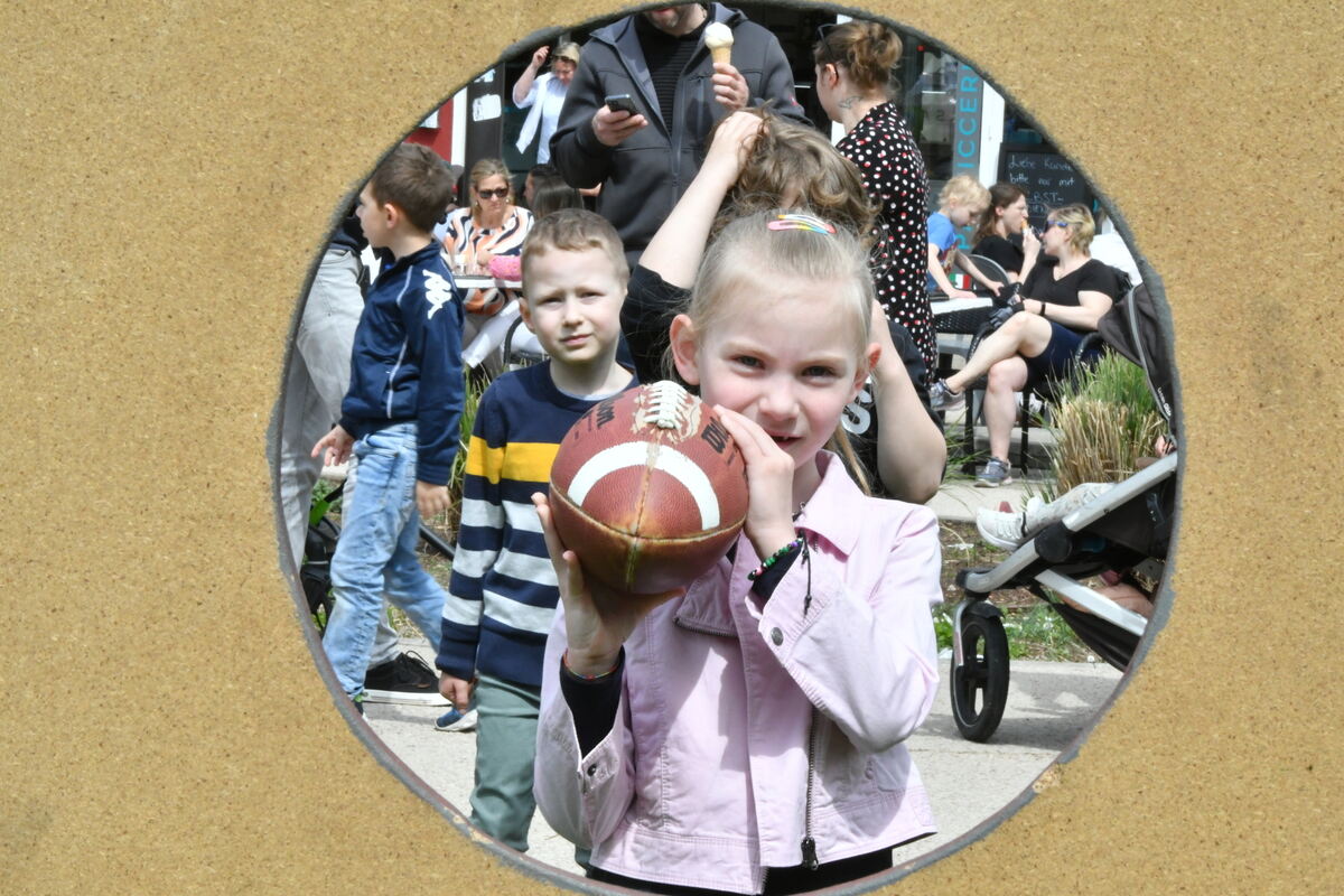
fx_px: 4480
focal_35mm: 120
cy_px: 448
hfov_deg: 17.1
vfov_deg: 11.4
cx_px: 672
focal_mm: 80
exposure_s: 1/200
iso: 1600
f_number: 32
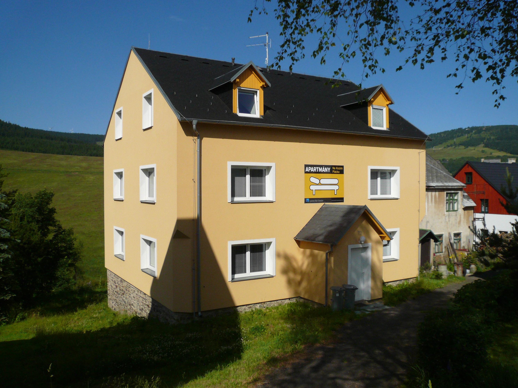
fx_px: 449
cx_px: 267
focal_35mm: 30
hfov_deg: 60.0
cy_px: 195
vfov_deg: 46.8
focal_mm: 4.7
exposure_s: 1/500
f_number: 8
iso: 100
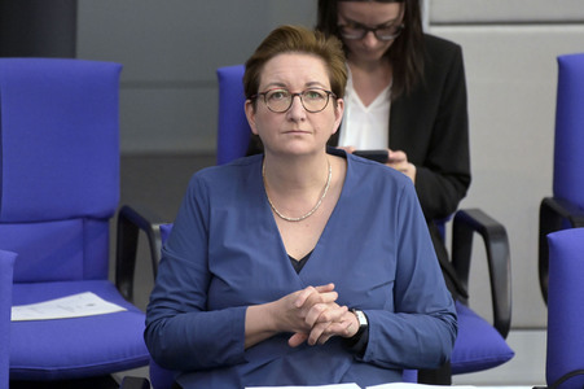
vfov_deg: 2.7
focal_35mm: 500
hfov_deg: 4.1
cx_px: 292
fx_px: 8105
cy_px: 194
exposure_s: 1/400
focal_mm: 500
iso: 6400
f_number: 5.6
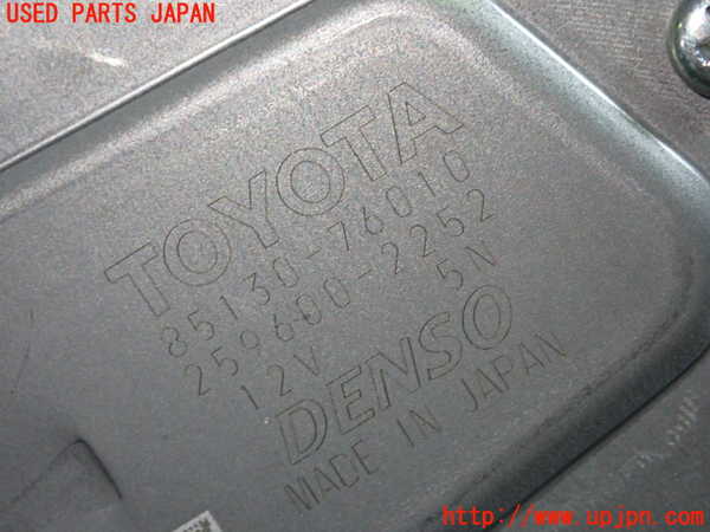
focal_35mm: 88
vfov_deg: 16.8
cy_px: 266
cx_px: 355
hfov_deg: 22.3
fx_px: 1805
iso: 640
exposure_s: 1/80
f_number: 4.5
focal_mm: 15.66
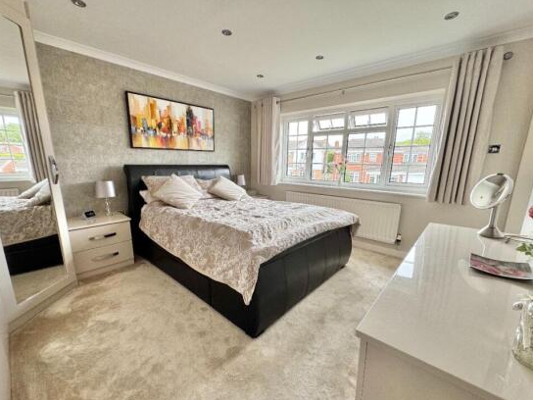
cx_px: 264
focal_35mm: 15
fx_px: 231
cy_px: 211
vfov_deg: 81.7
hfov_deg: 98.2
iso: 80
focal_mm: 2.22
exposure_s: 1/99
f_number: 2.2
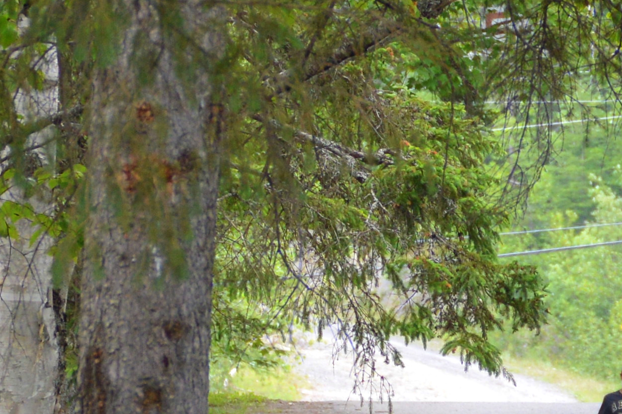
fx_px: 8718
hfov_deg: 4.1
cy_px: 274
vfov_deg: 2.7
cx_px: 422
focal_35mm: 505
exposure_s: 1/320
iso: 400
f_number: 4.2
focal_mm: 70
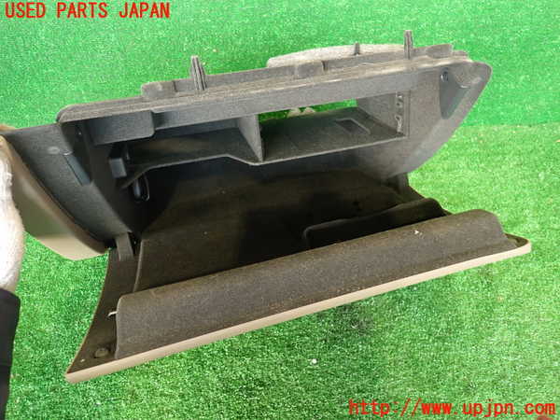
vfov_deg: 54.9
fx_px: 404
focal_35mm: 25
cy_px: 210
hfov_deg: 69.4
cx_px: 280
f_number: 2
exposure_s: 1/30
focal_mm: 4.5
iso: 320
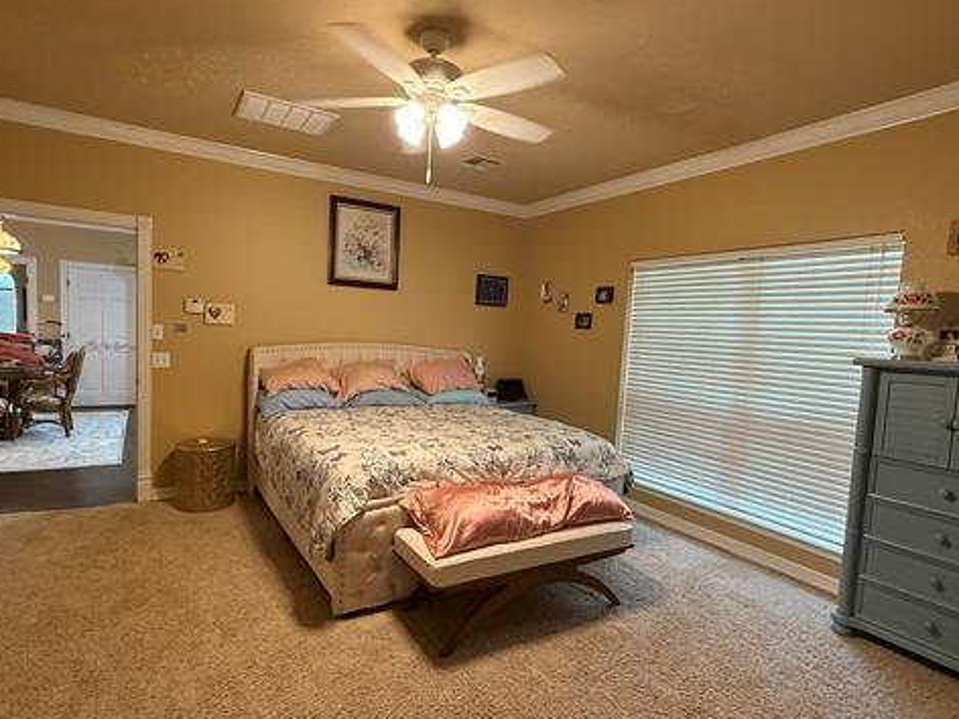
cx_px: 457
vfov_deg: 68.6
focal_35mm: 19
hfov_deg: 84.6
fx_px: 526
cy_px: 376
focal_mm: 2.22
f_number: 2.2
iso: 400
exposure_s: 1/60
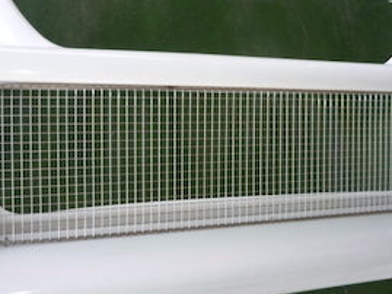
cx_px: 195
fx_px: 555
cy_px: 121
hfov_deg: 38.9
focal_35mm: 49
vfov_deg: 29.6
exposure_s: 1/60
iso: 100
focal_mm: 5.5
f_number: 2.8
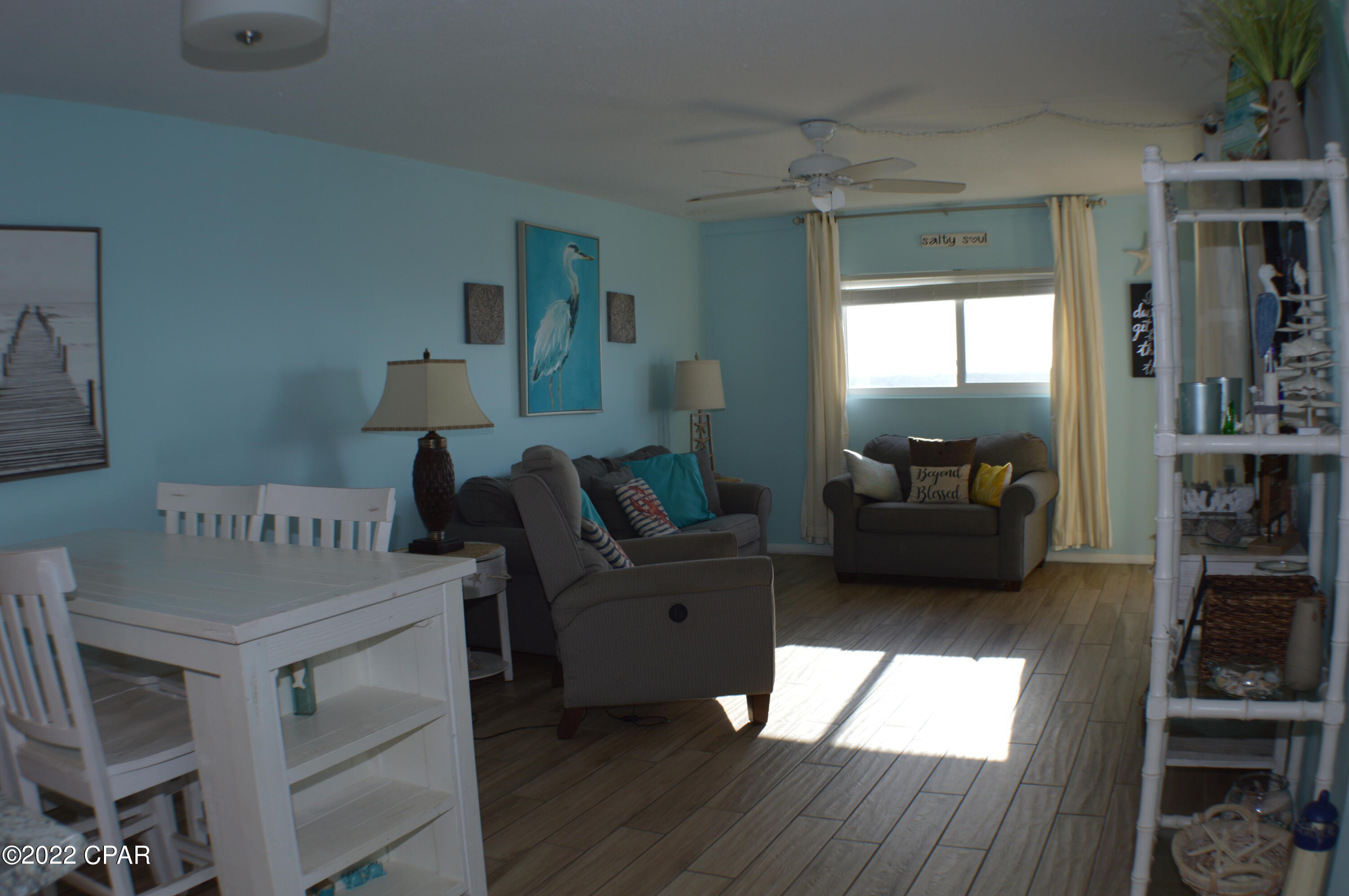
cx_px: 674
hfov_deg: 49.6
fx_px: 1460
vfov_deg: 34.1
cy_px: 448
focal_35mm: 39
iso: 100
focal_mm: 26
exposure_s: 1/125
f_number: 4.2
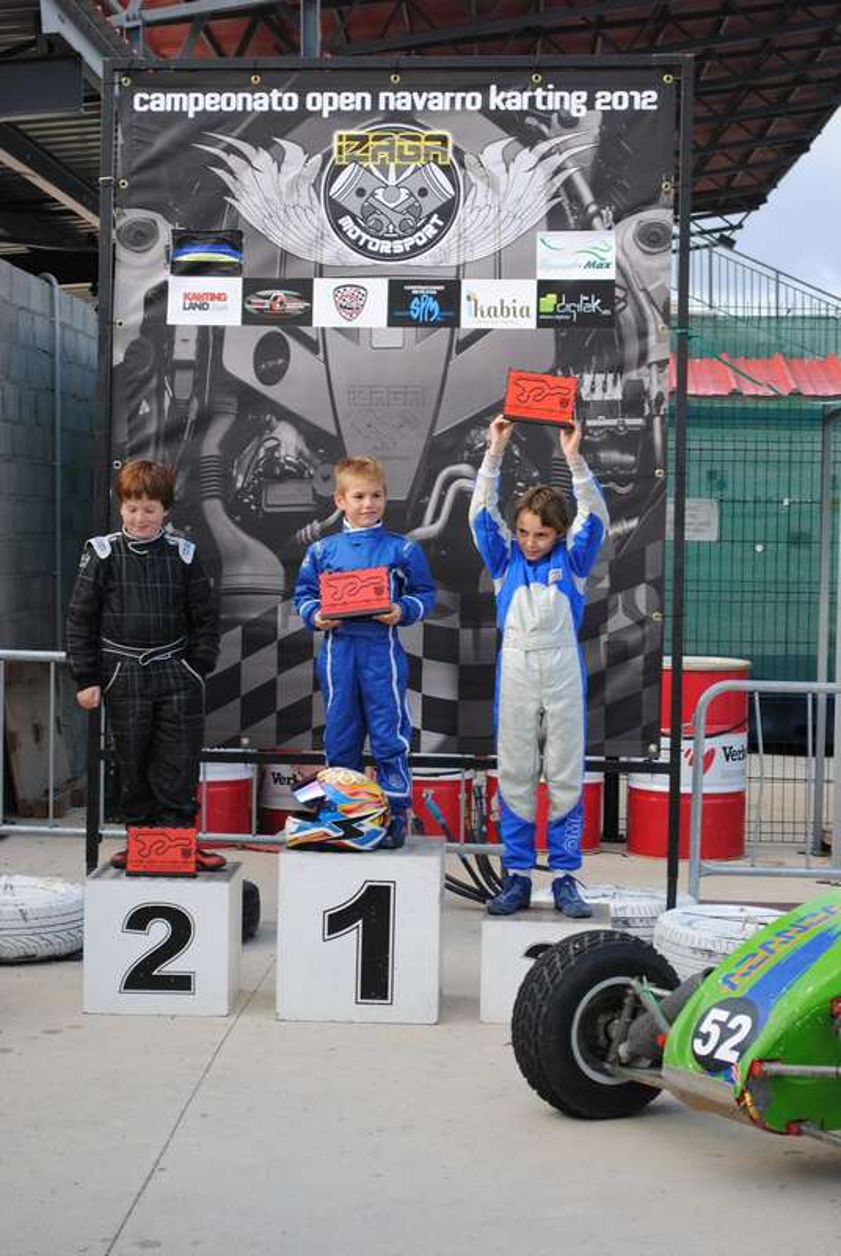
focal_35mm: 68
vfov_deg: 29.8
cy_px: 628
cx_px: 420
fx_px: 2357
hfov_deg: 20.2
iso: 100
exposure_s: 1/125
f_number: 5.6
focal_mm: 45
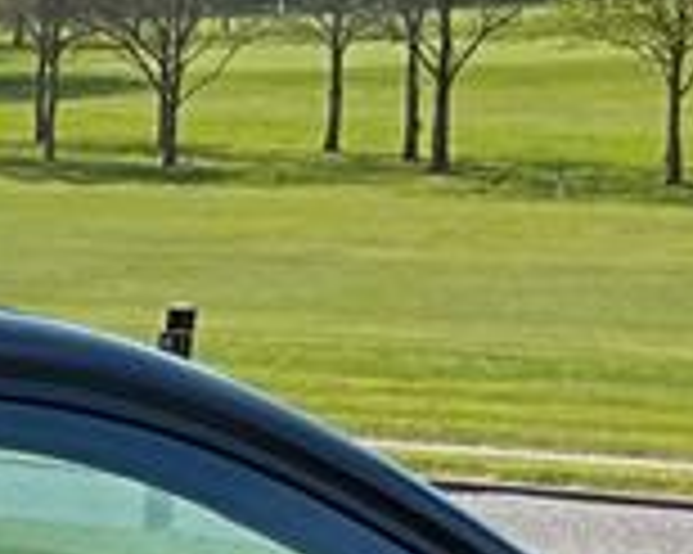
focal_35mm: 221
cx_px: -882
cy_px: 1396
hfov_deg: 8.2
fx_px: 4530
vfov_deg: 6.6
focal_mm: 3
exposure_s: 1/529
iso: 25
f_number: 1.8
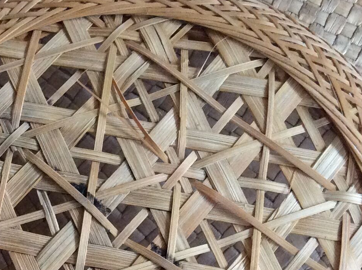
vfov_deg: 16.5
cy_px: 254
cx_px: 57
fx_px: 919
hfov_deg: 21.9
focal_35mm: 88
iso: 200
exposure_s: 1/25
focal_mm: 3.3
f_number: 2.4
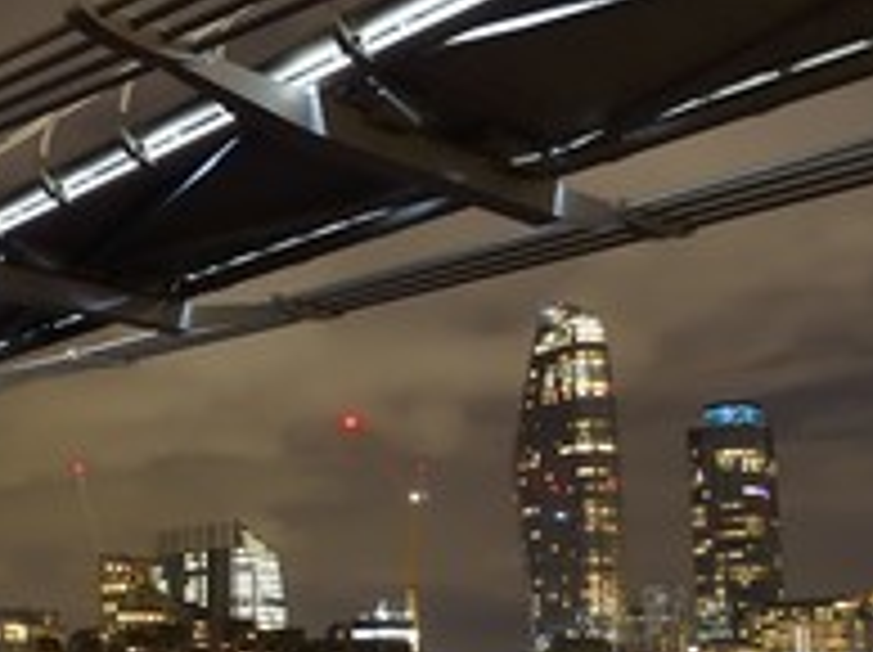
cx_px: 130
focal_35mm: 50
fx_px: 1259
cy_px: 459
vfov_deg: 28.8
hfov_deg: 36.4
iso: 200
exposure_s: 3
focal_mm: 24
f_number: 7.1
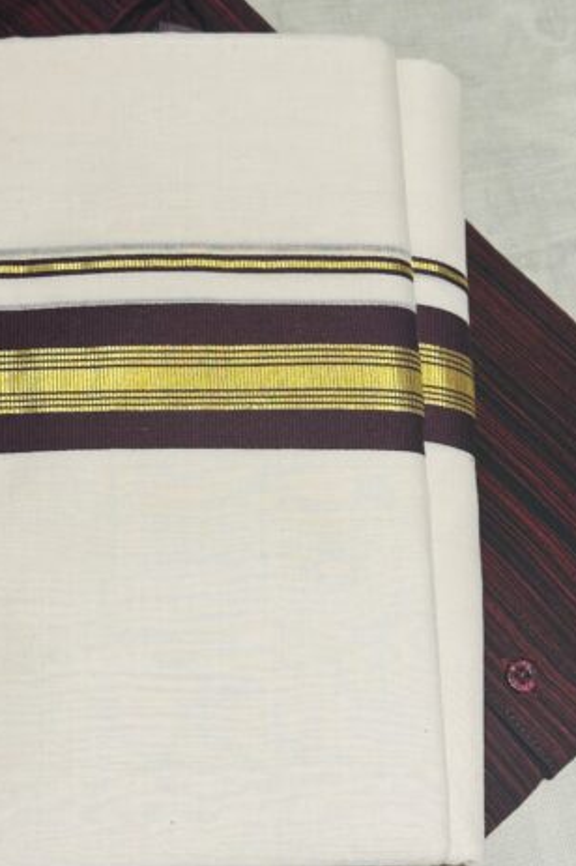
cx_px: 227
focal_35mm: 64
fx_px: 1538
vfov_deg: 31.4
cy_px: 480
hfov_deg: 21.2
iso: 100
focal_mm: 6.86
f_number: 1.78
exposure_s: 1/60
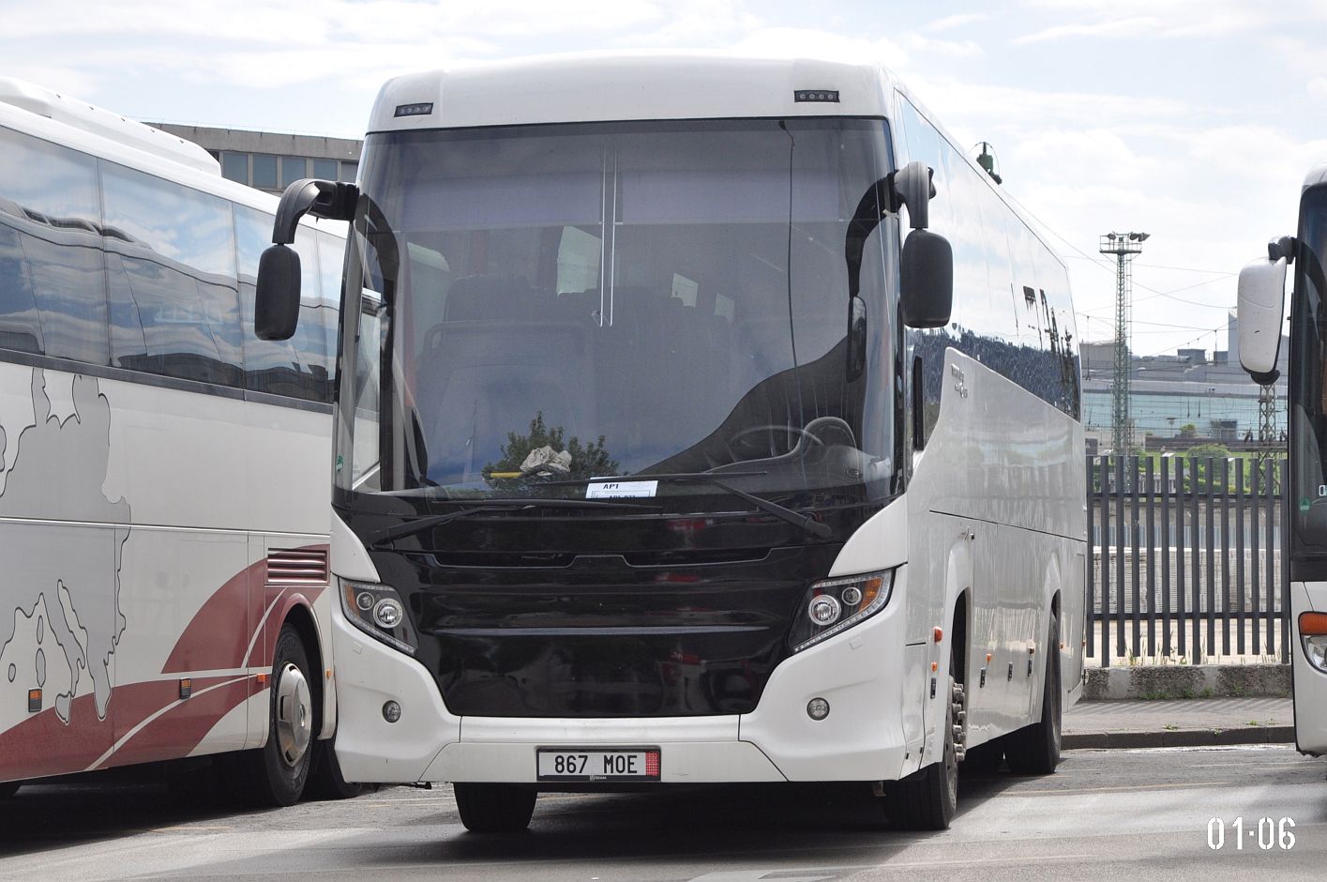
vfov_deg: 13.8
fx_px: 3645
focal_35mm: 99
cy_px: 441
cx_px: 664
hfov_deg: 20.6
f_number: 5.6
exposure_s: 1/1600
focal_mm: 66
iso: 400
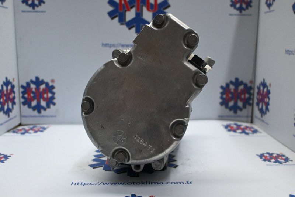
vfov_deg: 36.2
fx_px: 301
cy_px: 98
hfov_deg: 52.2
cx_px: 148
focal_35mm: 37
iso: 1100
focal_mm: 24.5
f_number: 4.2
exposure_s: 1/125
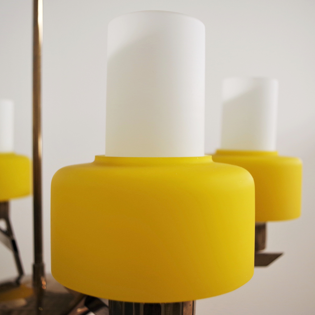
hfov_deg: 42.8
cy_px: 158
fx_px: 402
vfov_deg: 42.8
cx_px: 158
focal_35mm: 39
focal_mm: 20
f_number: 4
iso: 400
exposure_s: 1/60
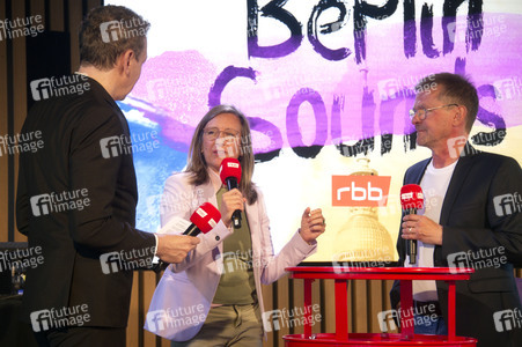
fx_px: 1521
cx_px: 261
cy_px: 174
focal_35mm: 105
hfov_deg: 19.5
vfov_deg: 13.0
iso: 1600
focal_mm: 105
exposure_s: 1/160
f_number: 5.3
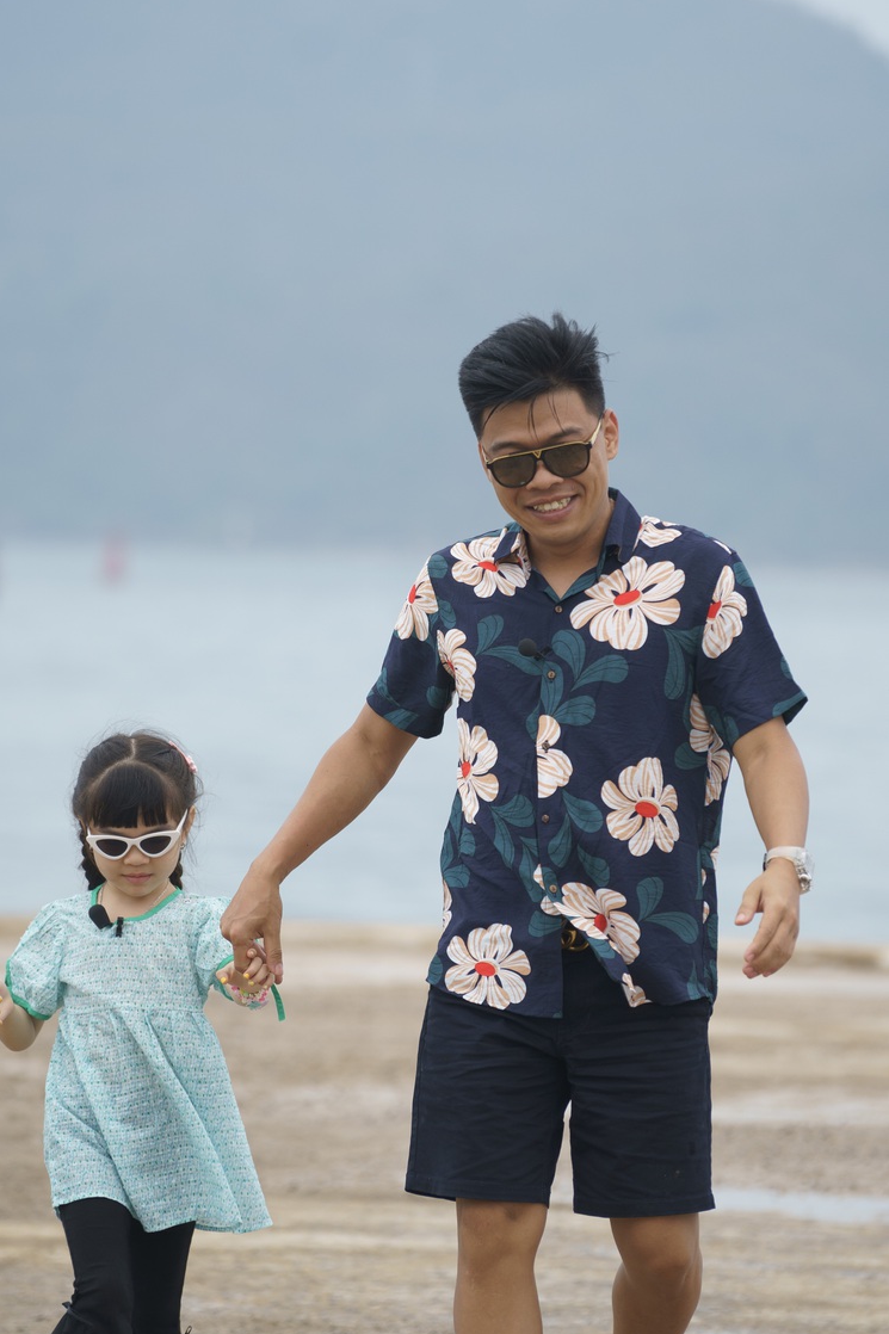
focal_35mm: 314
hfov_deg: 4.4
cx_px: 425
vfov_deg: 6.6
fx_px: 11634
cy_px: 692
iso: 100
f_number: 4
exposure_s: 1/500
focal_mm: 200
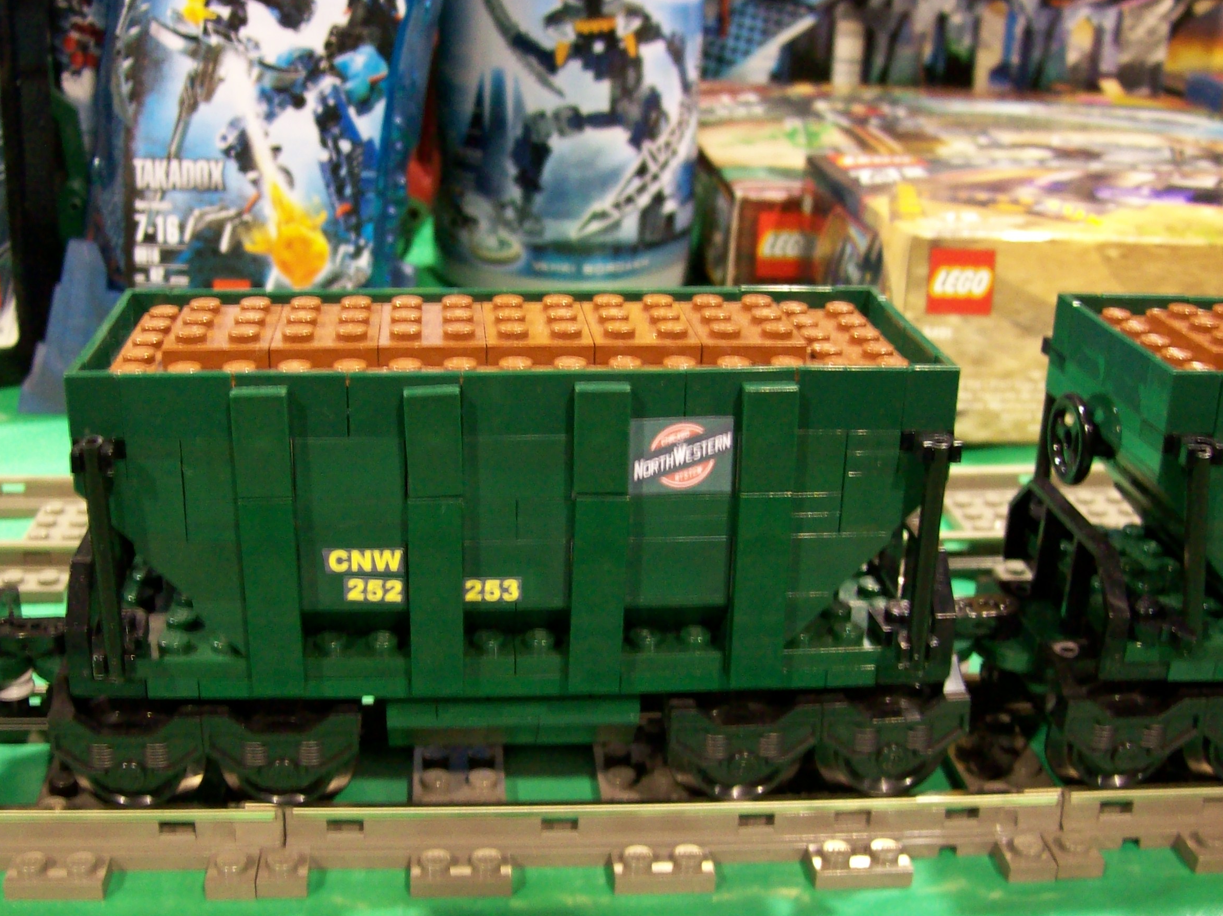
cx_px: 485
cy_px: 491
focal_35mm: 44
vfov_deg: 32.8
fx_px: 1554
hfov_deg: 42.7
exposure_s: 1/8
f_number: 2.7
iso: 200
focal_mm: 6
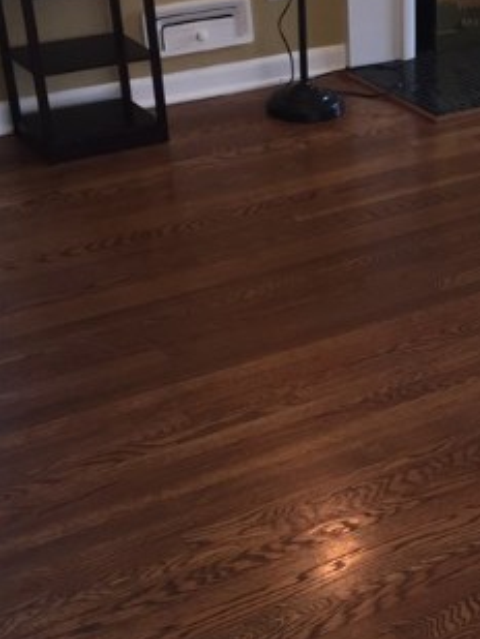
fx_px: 1330
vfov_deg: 26.7
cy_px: 469
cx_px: 494
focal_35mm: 72
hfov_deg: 19.8
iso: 40
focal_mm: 4.15
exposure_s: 1/30
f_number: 2.2
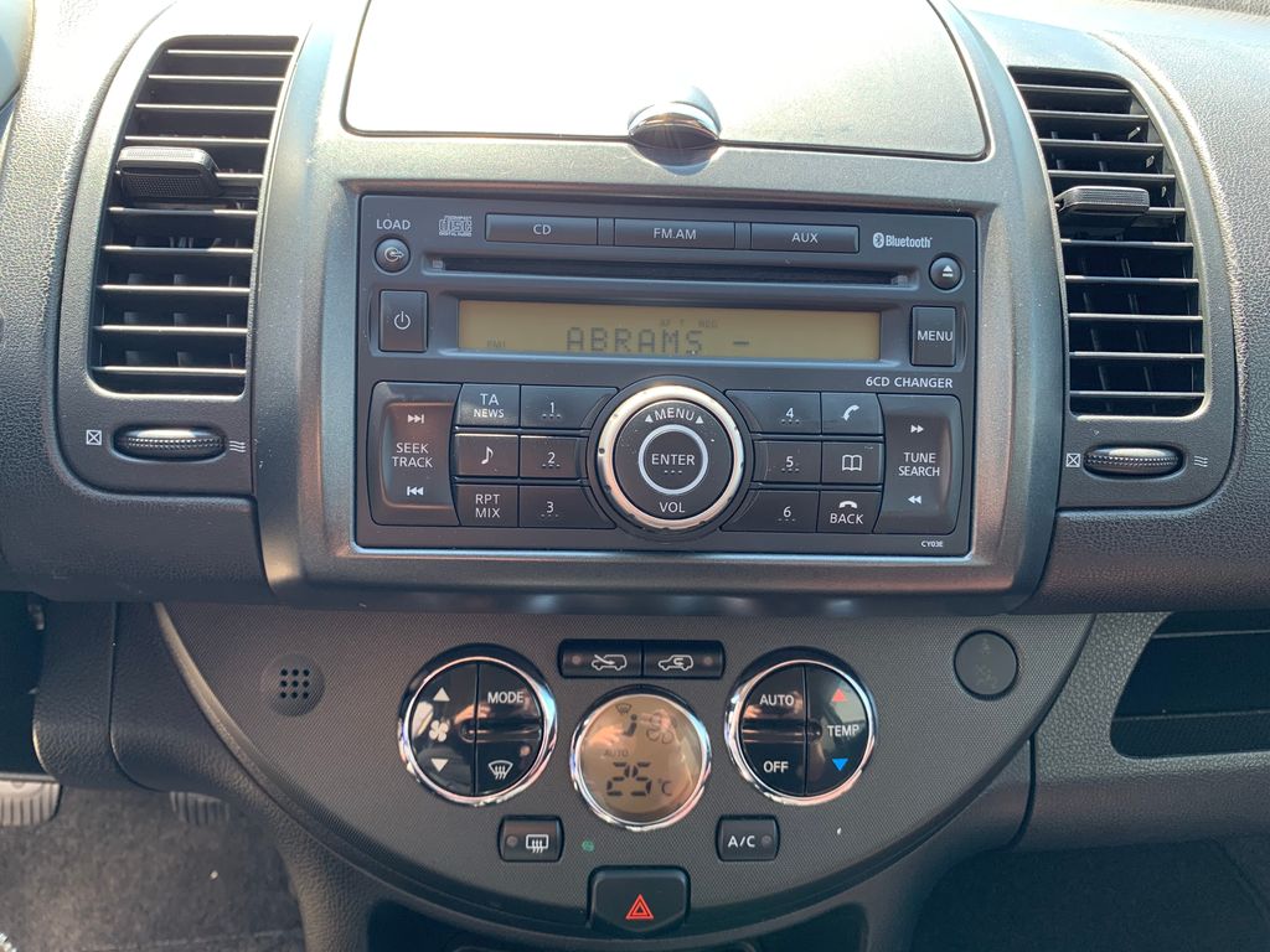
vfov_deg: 53.1
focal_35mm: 26
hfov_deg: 67.3
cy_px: 476
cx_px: 635
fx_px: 954
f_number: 1.8
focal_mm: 4.25
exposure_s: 1/122
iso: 50
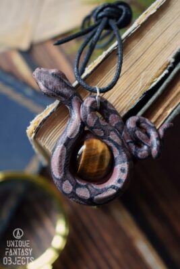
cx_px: 90
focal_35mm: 68
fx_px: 506
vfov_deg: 29.9
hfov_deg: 20.2
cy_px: 134
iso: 2800
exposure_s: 1/60
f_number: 5
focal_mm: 45
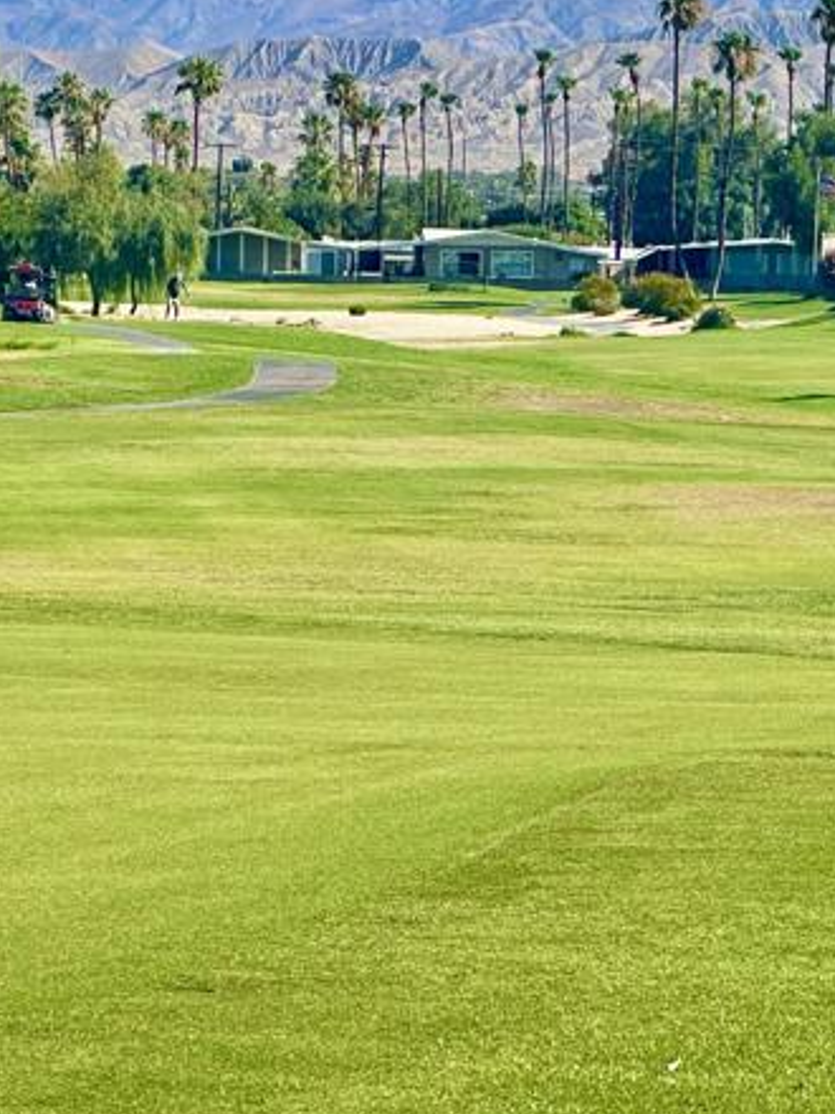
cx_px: 557
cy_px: 261
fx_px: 5757
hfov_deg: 8.3
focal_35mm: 179
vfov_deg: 11.0
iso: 32
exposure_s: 1/774
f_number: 2.8
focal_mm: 9
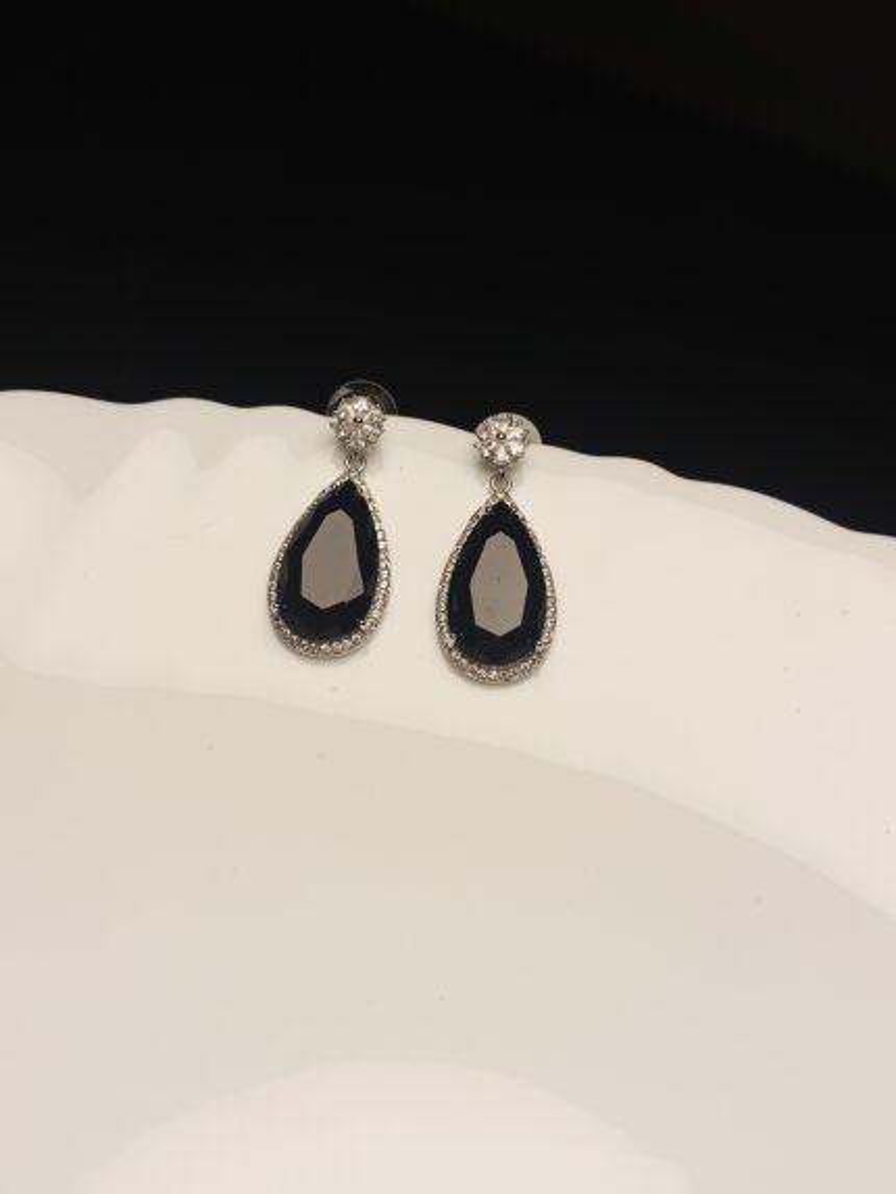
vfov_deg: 52.6
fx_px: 1207
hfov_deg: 40.7
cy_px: 597
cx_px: 448
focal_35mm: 35
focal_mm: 3.98
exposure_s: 1/254
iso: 50
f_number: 1.8
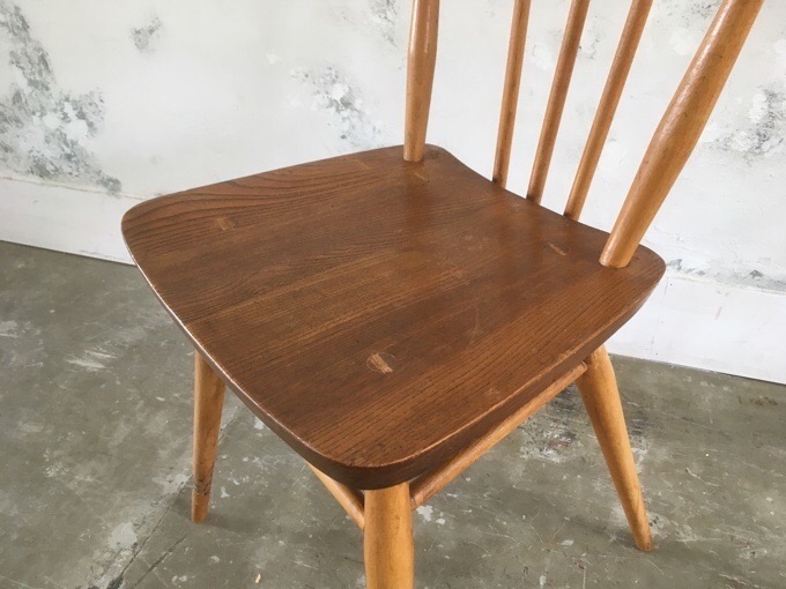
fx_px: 658
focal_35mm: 29
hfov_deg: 61.7
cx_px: 393
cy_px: 294
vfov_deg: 48.2
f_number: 2.2
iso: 64
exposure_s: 1/30
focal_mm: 4.15
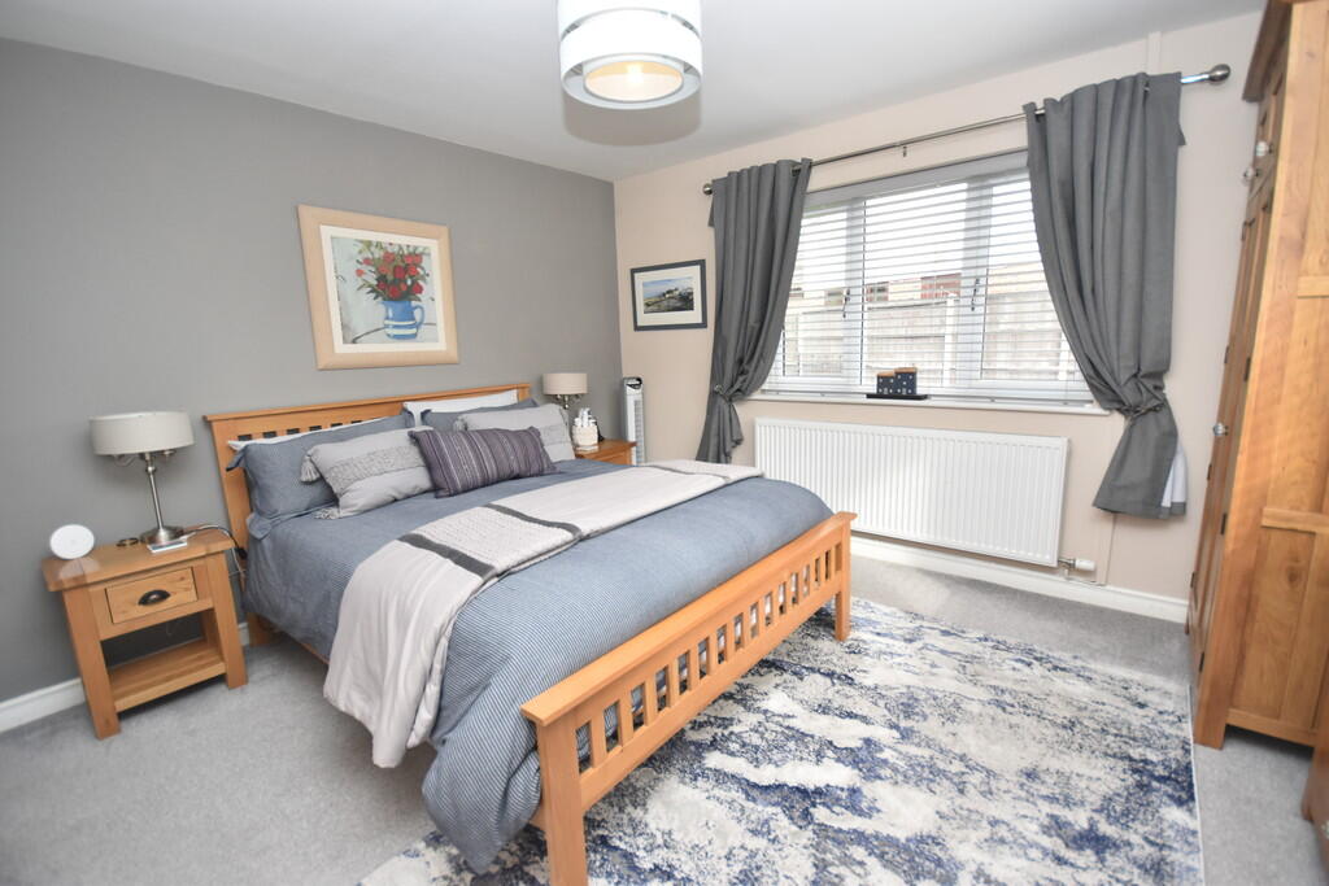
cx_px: 664
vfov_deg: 77.3
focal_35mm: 15
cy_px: 443
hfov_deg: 100.4
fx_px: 554
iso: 800
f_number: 4
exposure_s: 1/125
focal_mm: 10
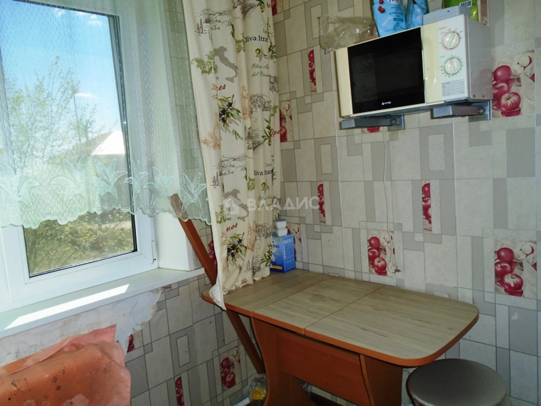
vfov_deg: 53.1
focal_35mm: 26
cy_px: 203
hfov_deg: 67.3
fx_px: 406
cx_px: 270
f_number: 3.2
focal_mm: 4.6
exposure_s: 1/640
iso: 100
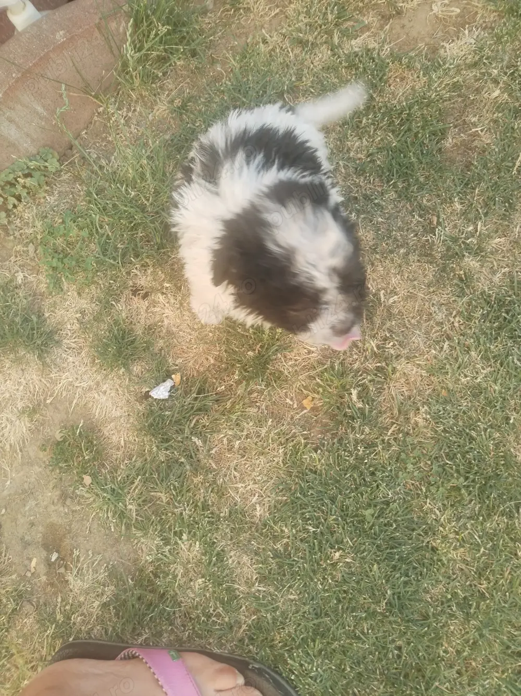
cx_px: 260
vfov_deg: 67.3
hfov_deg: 53.0
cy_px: 348
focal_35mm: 26
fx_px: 522
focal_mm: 4.75
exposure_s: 1/131
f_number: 1.8
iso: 100
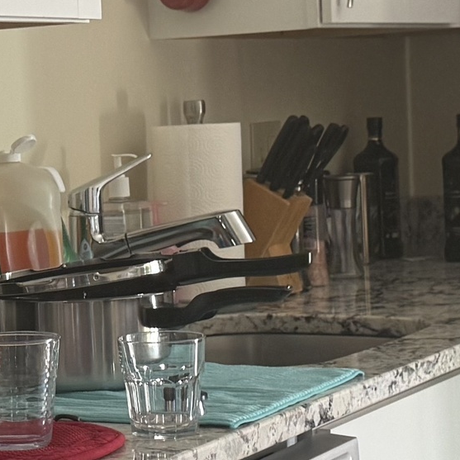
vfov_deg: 14.9
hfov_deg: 14.6
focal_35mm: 117
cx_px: -10
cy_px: 196
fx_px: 1759
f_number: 1.78
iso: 200
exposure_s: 1/73
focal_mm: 6.76
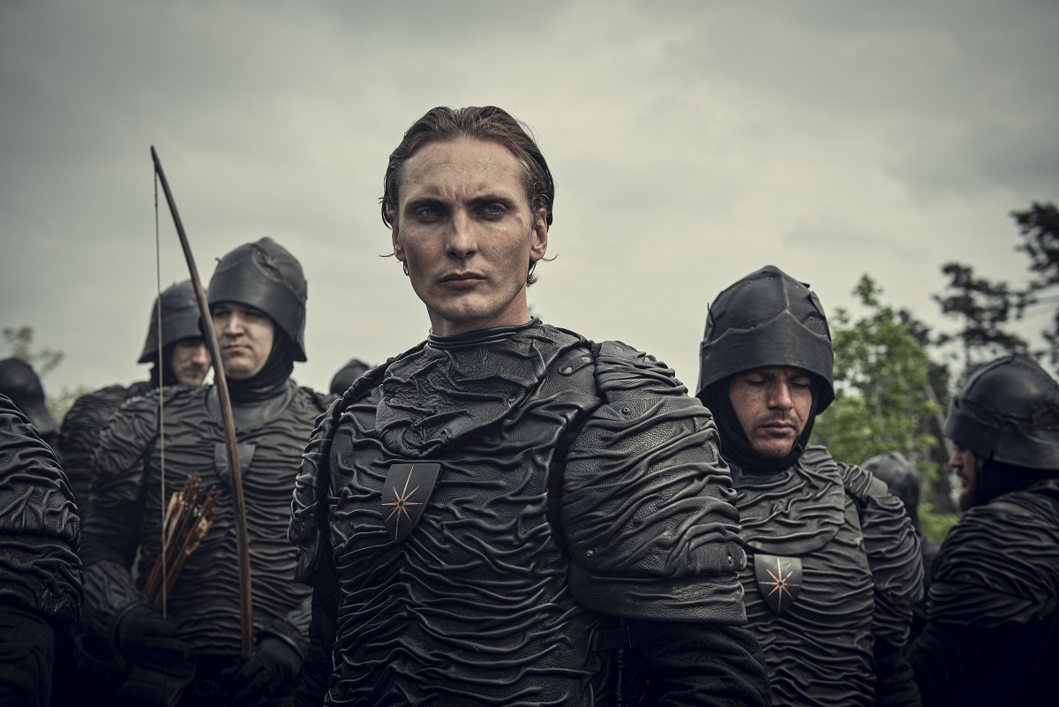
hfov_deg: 41.1
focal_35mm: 48
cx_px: 530
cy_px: 354
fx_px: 1412
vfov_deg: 28.1
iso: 250
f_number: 4
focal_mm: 48
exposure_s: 1/1000
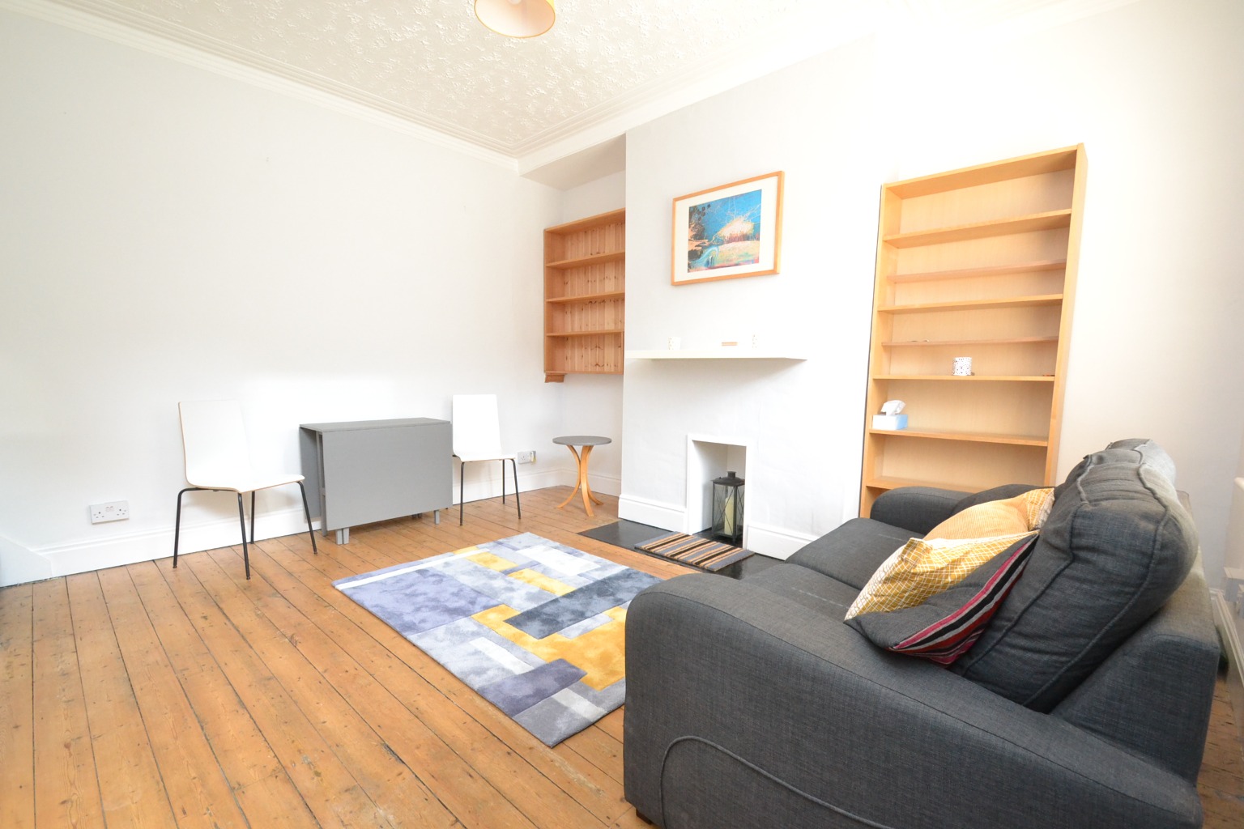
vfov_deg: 77.3
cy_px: 414
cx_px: 622
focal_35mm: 15
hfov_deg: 100.4
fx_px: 518
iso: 2200
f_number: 8
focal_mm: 10
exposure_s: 1/60
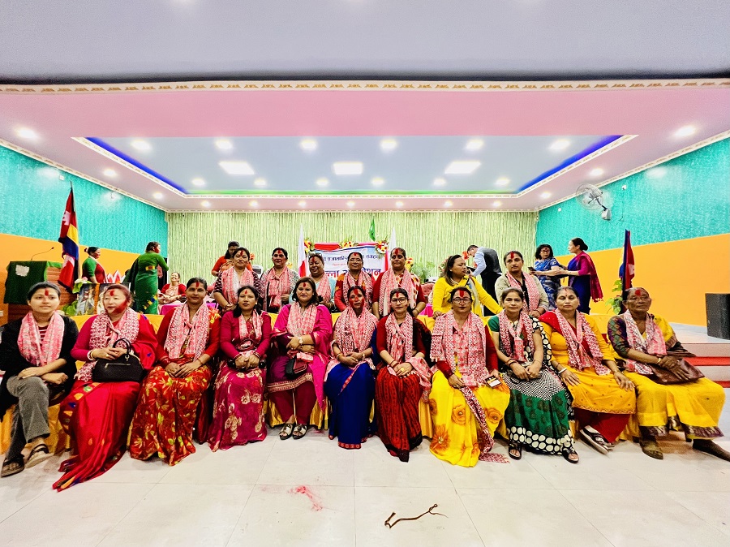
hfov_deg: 106.2
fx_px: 274
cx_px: 365
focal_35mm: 13
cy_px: 274
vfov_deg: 89.9
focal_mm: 1.57
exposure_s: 1/50
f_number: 1.8
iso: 320
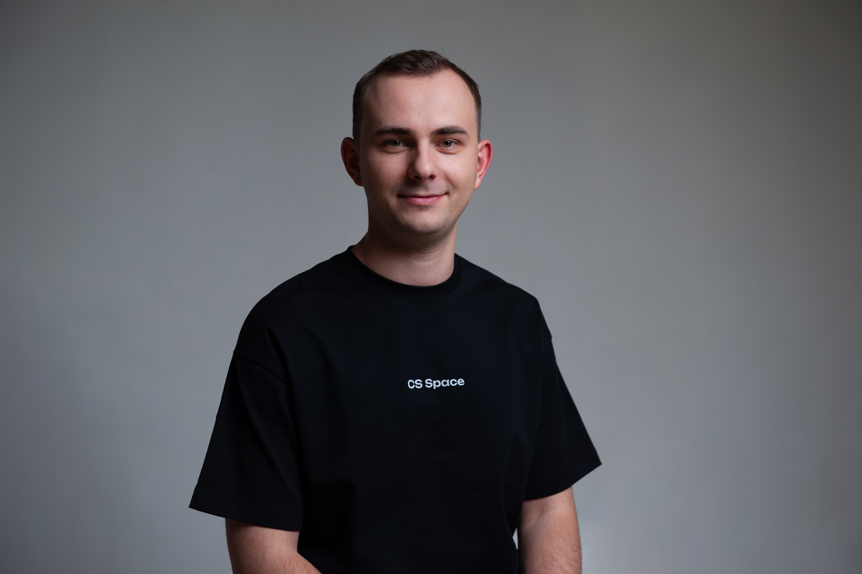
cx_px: 431
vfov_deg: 24.2
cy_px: 287
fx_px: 1340
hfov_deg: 35.7
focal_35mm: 56
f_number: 4
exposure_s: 1/100
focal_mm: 56
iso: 1250
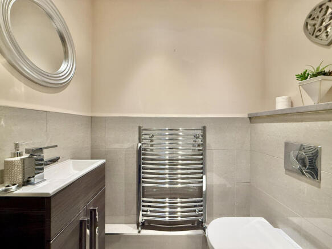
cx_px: 166
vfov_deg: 85.7
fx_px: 134
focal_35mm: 14
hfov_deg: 102.1
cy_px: 124
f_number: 2.2
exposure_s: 1/50
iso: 200
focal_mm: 2.22
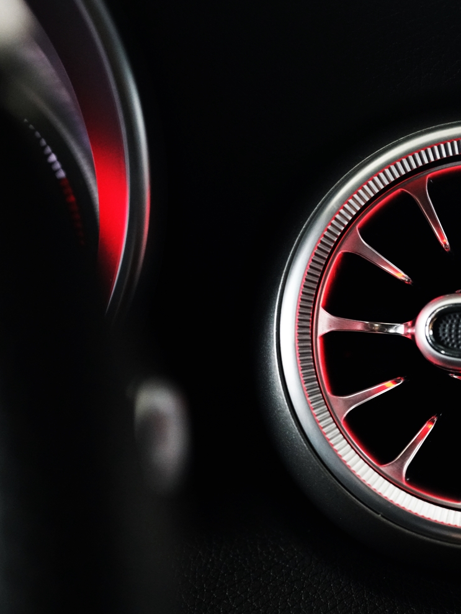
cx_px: 382
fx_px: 1810
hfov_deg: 14.4
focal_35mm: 102
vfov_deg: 19.3
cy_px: 307
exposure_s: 1/50
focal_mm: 70
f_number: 4
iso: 6400
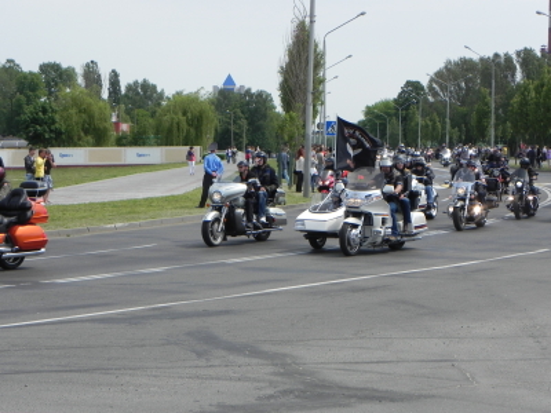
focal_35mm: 85
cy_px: 206
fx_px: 1353
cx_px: 276
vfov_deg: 17.4
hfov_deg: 23.0
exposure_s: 1/432
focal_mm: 15.1
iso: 160
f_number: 7.1
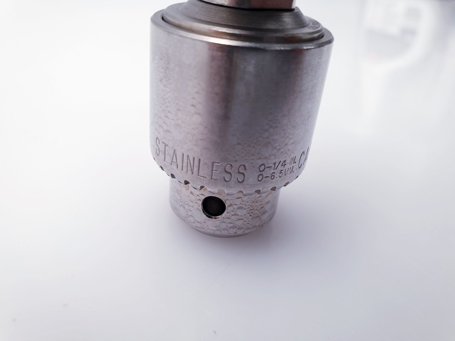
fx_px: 342
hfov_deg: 67.3
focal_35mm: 26
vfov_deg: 53.1
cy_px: 170
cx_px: 228
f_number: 2.4
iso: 100
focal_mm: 4.3
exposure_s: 1/50
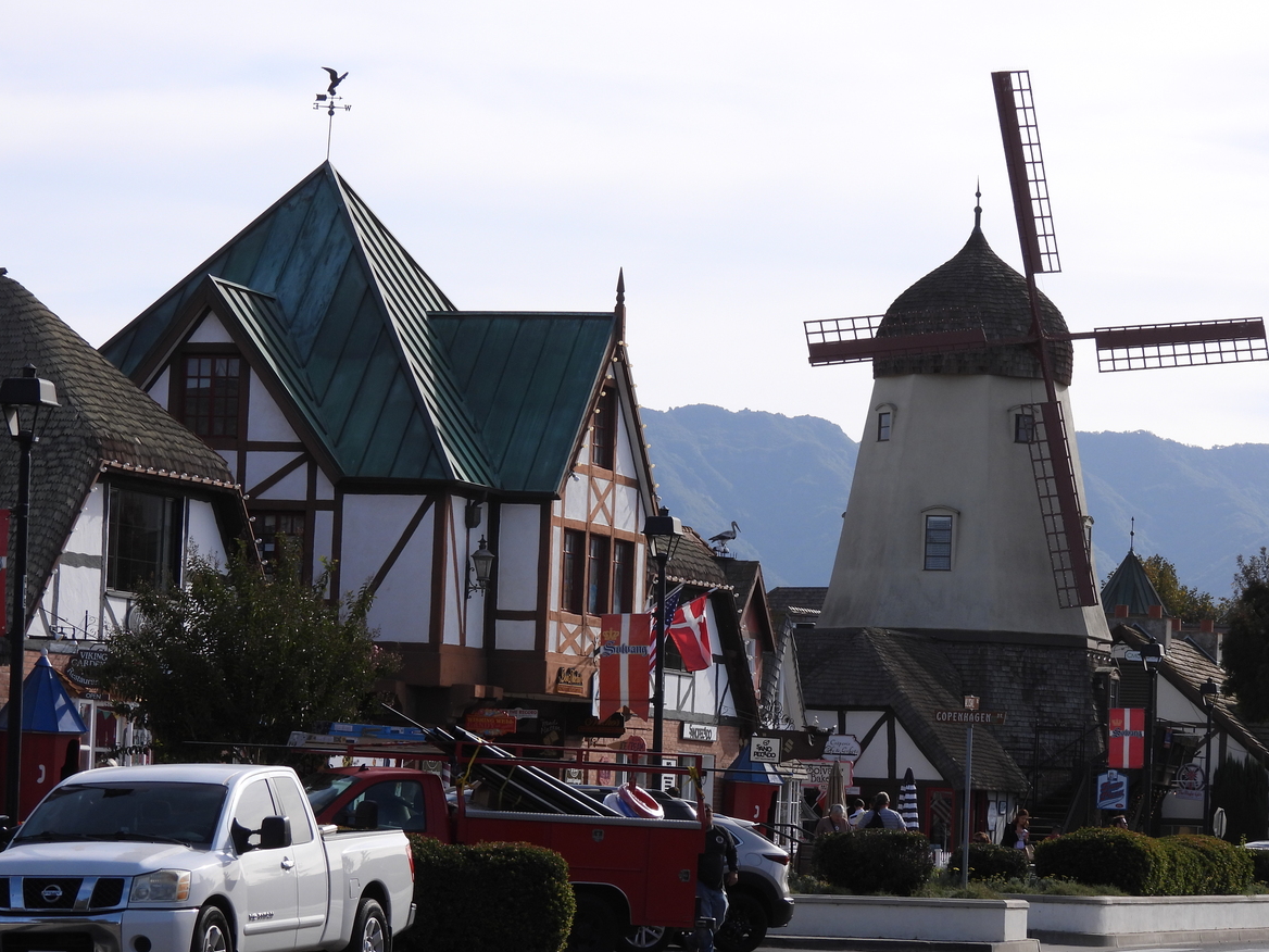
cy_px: 518
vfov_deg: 10.8
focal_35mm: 137
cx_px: 644
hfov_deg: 14.4
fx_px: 5022
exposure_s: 1/800
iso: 100
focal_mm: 22.3
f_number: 4
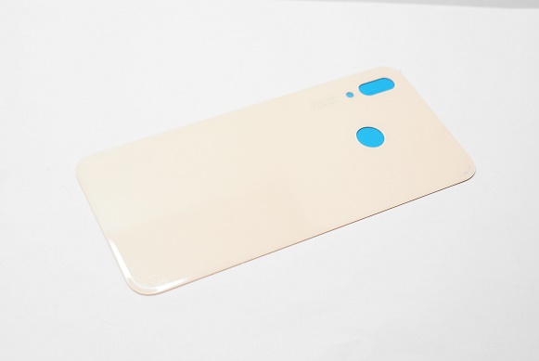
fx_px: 899
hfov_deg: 33.4
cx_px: 270
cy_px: 180
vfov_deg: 22.7
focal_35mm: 60
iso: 1600
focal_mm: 40
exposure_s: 1/320
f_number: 5.6
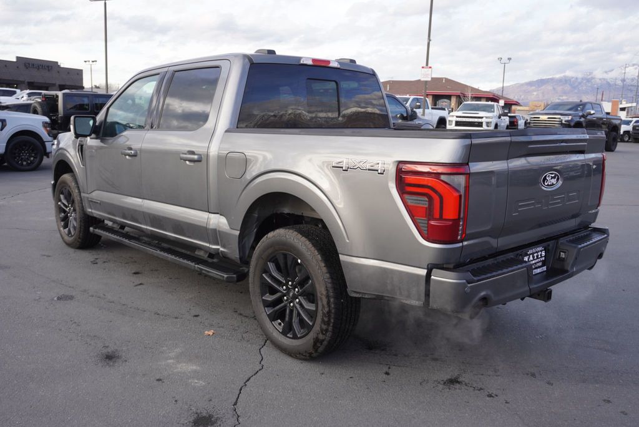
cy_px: 214
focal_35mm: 32
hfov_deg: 59.5
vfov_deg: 41.8
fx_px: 559
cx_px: 320
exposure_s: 1/100
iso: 100
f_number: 5
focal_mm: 21
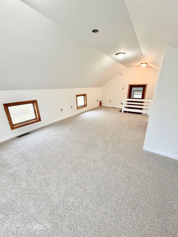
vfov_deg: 102.1
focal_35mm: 14
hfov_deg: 85.7
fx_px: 96
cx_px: 89
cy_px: 118
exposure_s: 1/60
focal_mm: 2.22
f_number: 2.2
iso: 400
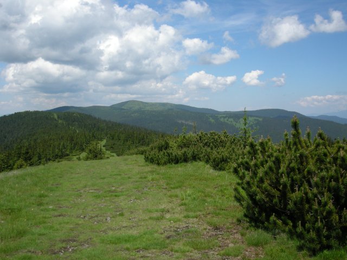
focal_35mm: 36
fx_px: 361
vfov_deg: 39.7
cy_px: 130
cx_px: 174
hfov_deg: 51.4
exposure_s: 1/343
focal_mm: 7.5
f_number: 6.8
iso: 100
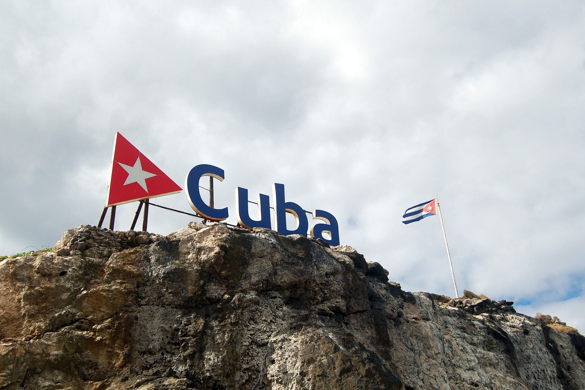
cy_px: 198
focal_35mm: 38
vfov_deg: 35.5
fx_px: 610
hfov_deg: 51.2
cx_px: 269
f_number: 5
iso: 200
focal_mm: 23
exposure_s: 1/1250
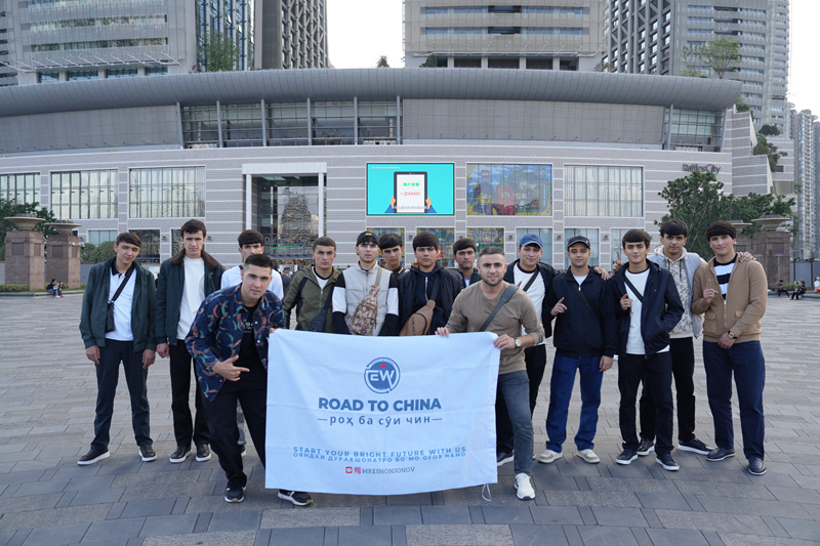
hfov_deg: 67.4
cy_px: 273
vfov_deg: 47.9
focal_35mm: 27
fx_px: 615
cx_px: 410
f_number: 4
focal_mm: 27
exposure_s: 1/250
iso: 100
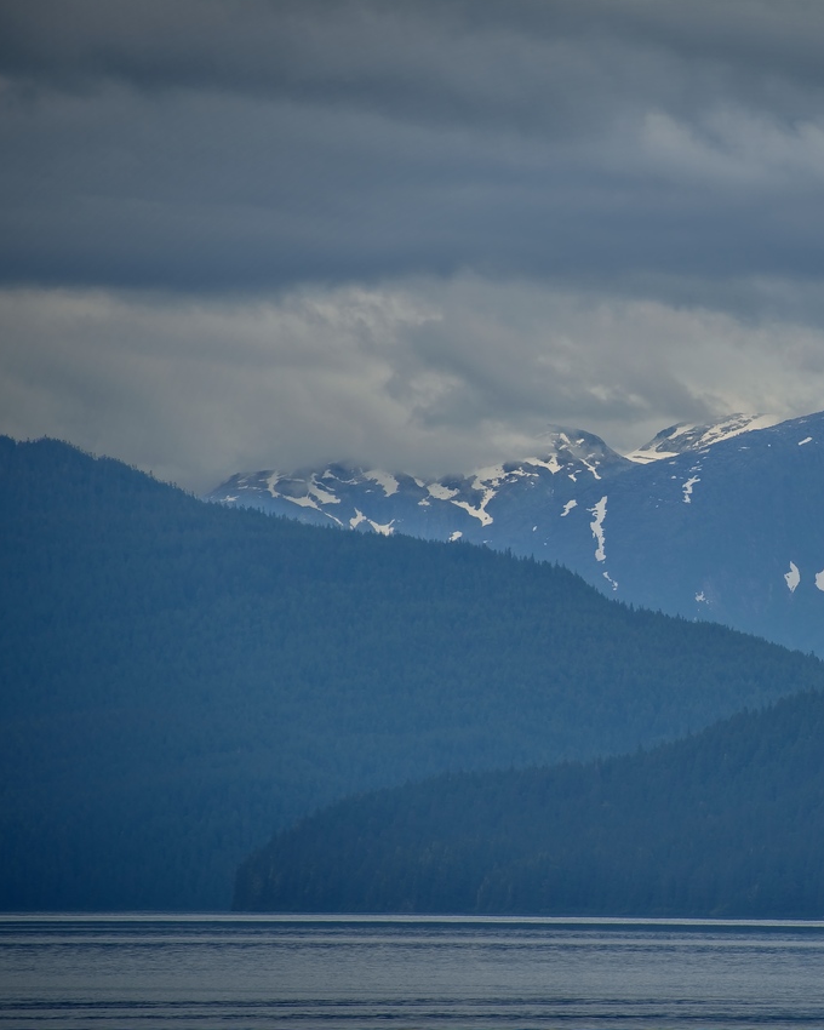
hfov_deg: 3.6
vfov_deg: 4.6
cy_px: 514
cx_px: 745
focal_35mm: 424
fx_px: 12925
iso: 100
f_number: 6.3
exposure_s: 1/640
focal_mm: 300
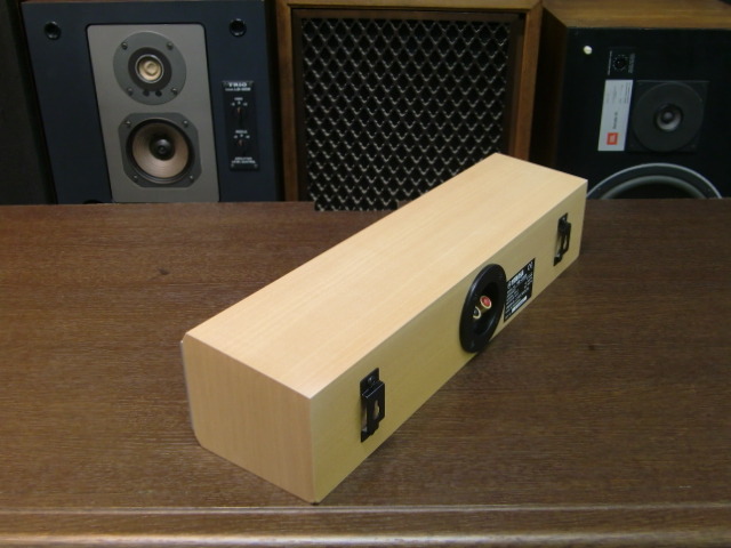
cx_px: 366
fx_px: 824
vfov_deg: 36.8
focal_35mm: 39
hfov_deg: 47.9
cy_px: 274
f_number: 3
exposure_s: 1/20
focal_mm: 6.9
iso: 200
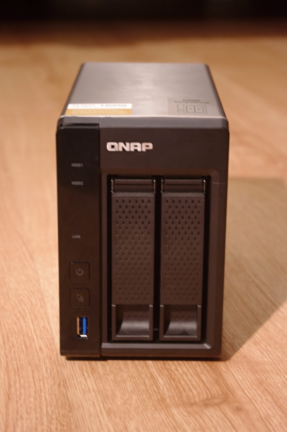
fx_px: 983
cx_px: 144
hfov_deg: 16.6
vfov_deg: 24.8
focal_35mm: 82
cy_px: 216
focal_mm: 55
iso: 1600
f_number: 7.1
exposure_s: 1/4
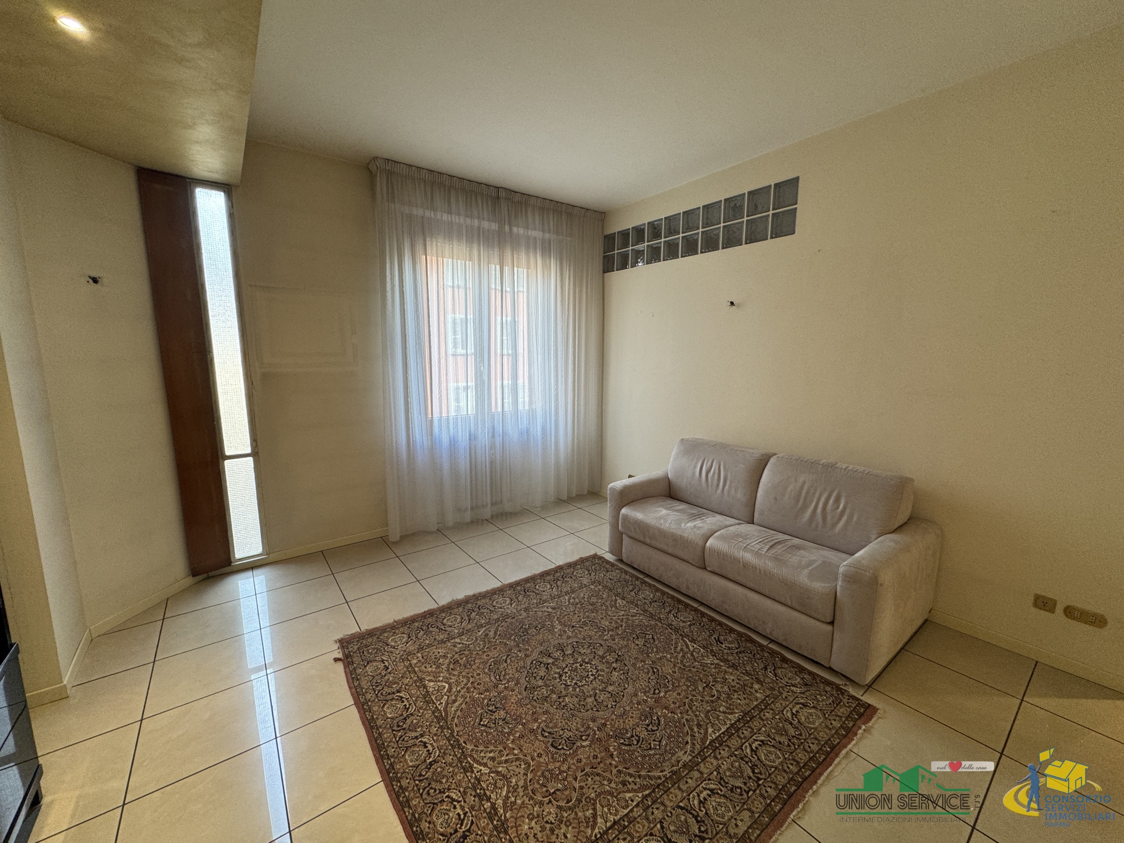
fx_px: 455
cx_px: 562
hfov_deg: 102.1
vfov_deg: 85.7
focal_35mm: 14
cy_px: 422
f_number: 2.2
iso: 100
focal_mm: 2.22
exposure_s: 1/100
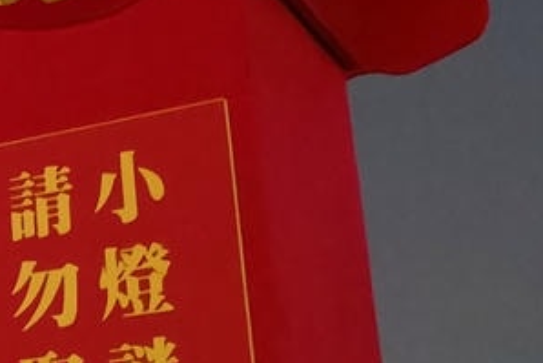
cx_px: -517
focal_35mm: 113
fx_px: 1705
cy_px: 155
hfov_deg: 15.0
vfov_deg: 12.1
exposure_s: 1/17.1
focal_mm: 3.95
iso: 1250
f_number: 1.6
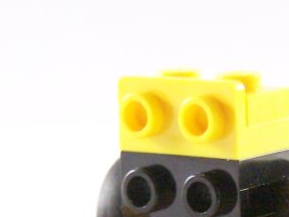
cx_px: 259
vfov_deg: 5.5
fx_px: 2229
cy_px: 284
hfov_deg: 7.4
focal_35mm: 267
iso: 400
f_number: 3.2
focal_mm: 12.4
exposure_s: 1/45
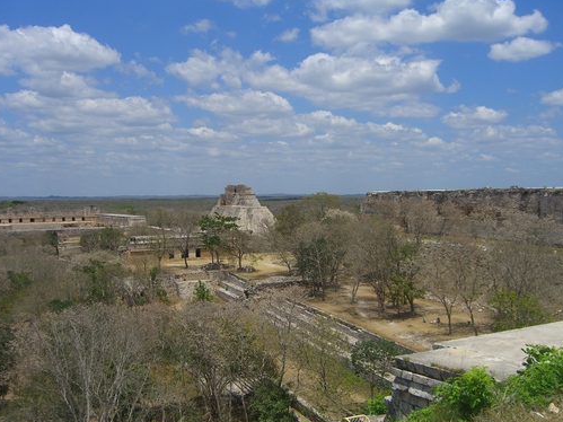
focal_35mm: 39
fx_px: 634
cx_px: 278
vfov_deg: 36.8
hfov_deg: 47.9
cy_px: 214
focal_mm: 7.9
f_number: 8
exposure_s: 1/320
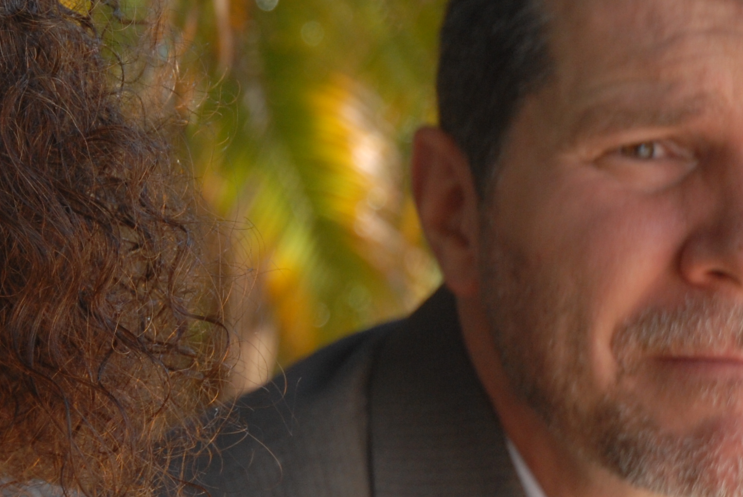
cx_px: -145
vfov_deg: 7.4
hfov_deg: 10.9
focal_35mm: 185
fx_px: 3823
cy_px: 165
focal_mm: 46
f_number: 4.5
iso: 280
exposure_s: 1/200
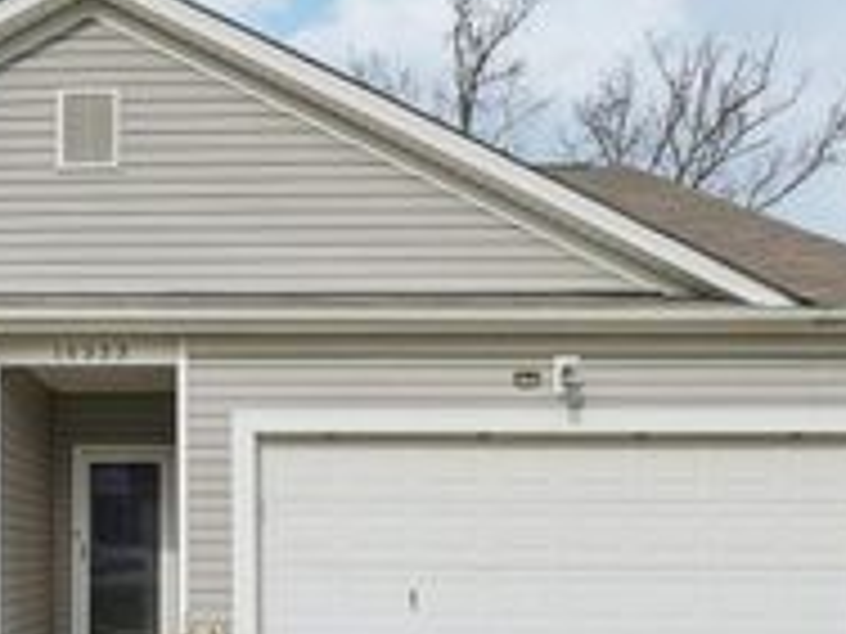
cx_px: 198
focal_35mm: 42
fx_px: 1033
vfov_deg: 33.6
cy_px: 456
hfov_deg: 42.9
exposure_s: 1/1250
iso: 400
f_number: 8
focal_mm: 16.5
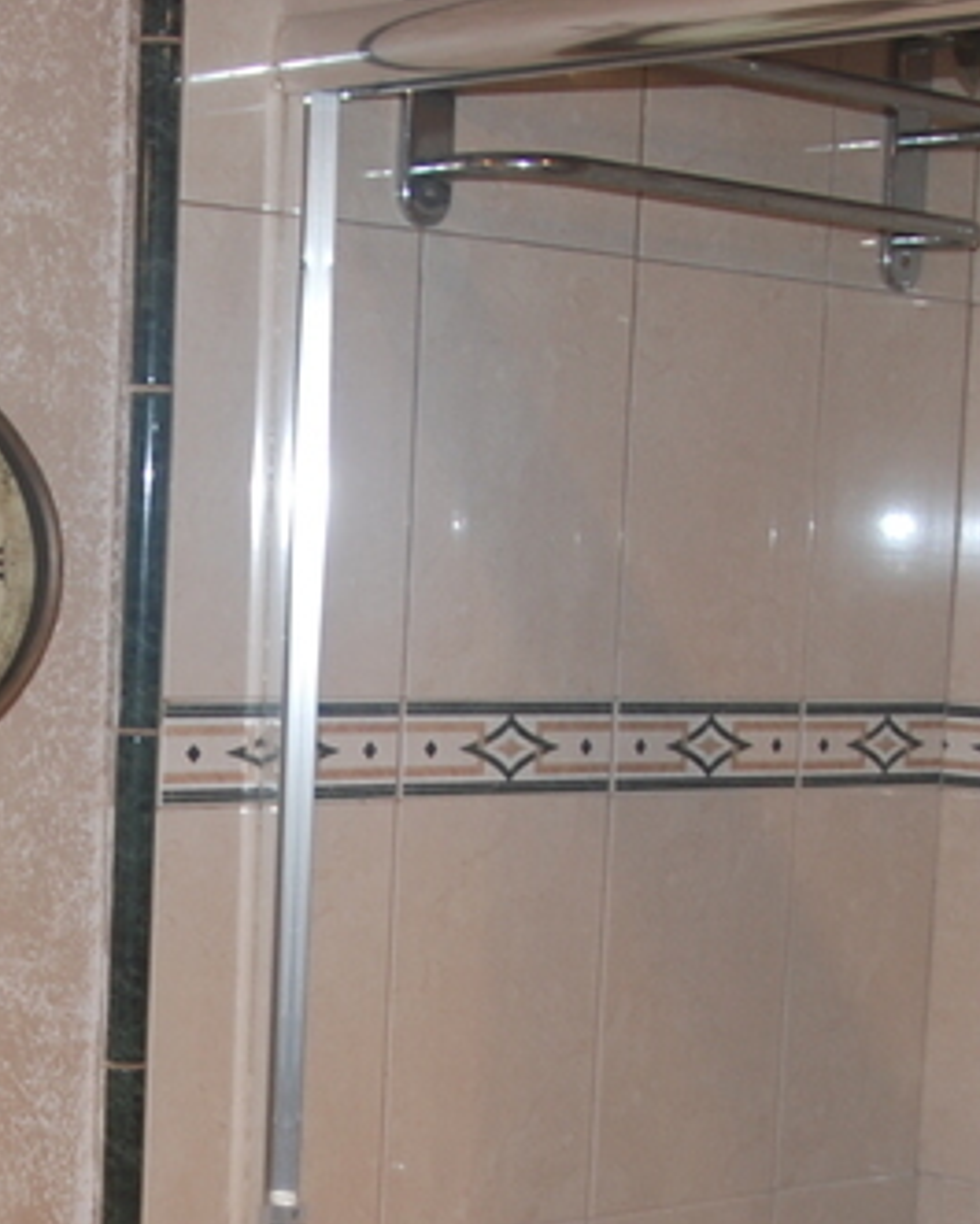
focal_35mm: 96
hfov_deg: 15.8
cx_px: 96
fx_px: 3479
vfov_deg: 19.6
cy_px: 1108
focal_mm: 22
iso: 200
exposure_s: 1/60
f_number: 3.8
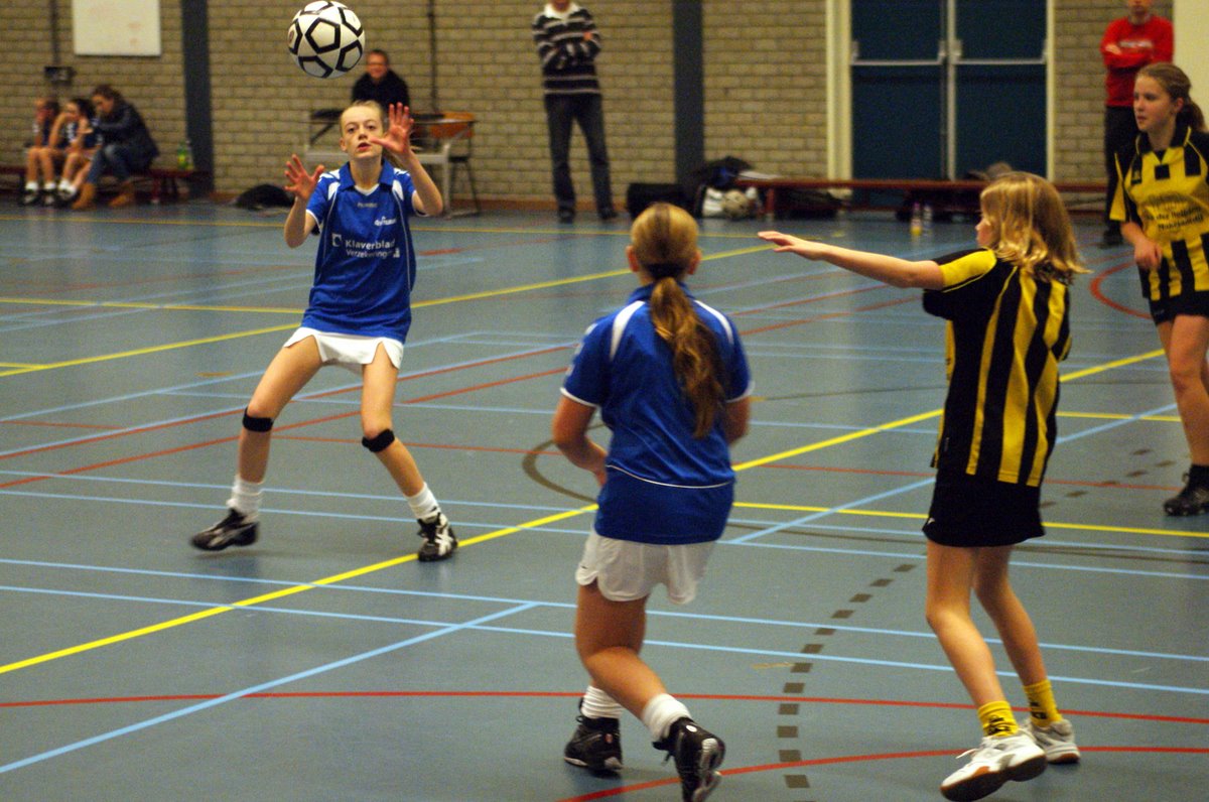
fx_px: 3521
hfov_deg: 19.5
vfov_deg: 13.0
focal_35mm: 105
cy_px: 401
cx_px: 604
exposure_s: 1/160
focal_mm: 70
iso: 1600
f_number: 2.8
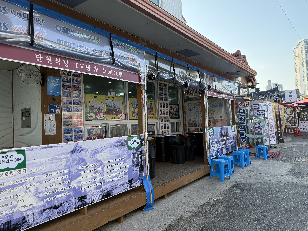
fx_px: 214
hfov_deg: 71.6
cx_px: 154
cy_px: 116
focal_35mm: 24
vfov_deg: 56.8
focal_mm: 6.76
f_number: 1.78
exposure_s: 1/909
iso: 100
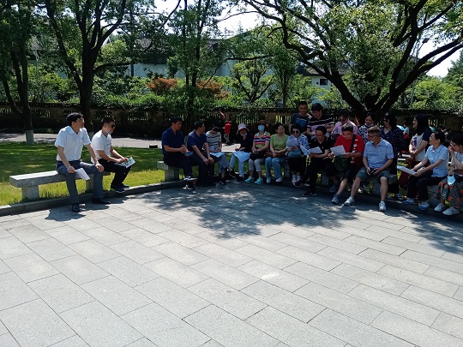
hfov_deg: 67.3
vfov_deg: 53.1
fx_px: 348
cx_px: 232
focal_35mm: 26
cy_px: 174
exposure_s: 1/1464
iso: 103
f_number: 1.8
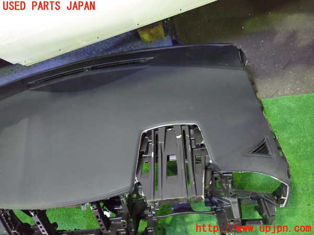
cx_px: 157
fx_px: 227
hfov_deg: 69.4
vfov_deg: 54.9
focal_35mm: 25
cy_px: 118
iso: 1000
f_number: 2
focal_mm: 4.5
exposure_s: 1/30
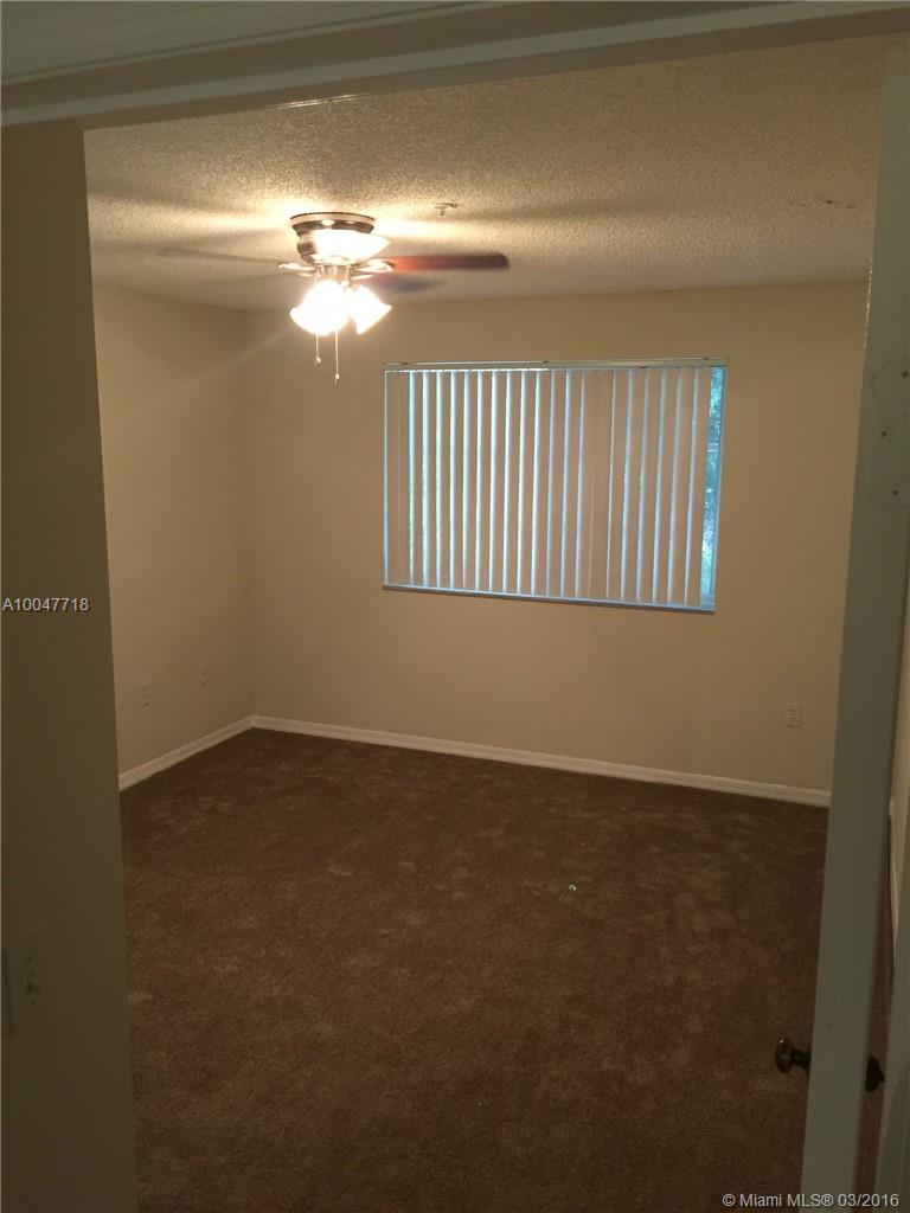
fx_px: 1016
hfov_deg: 48.2
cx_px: 455
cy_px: 606
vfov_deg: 61.7
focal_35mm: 29
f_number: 2.2
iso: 125
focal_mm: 4.15
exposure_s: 1/15
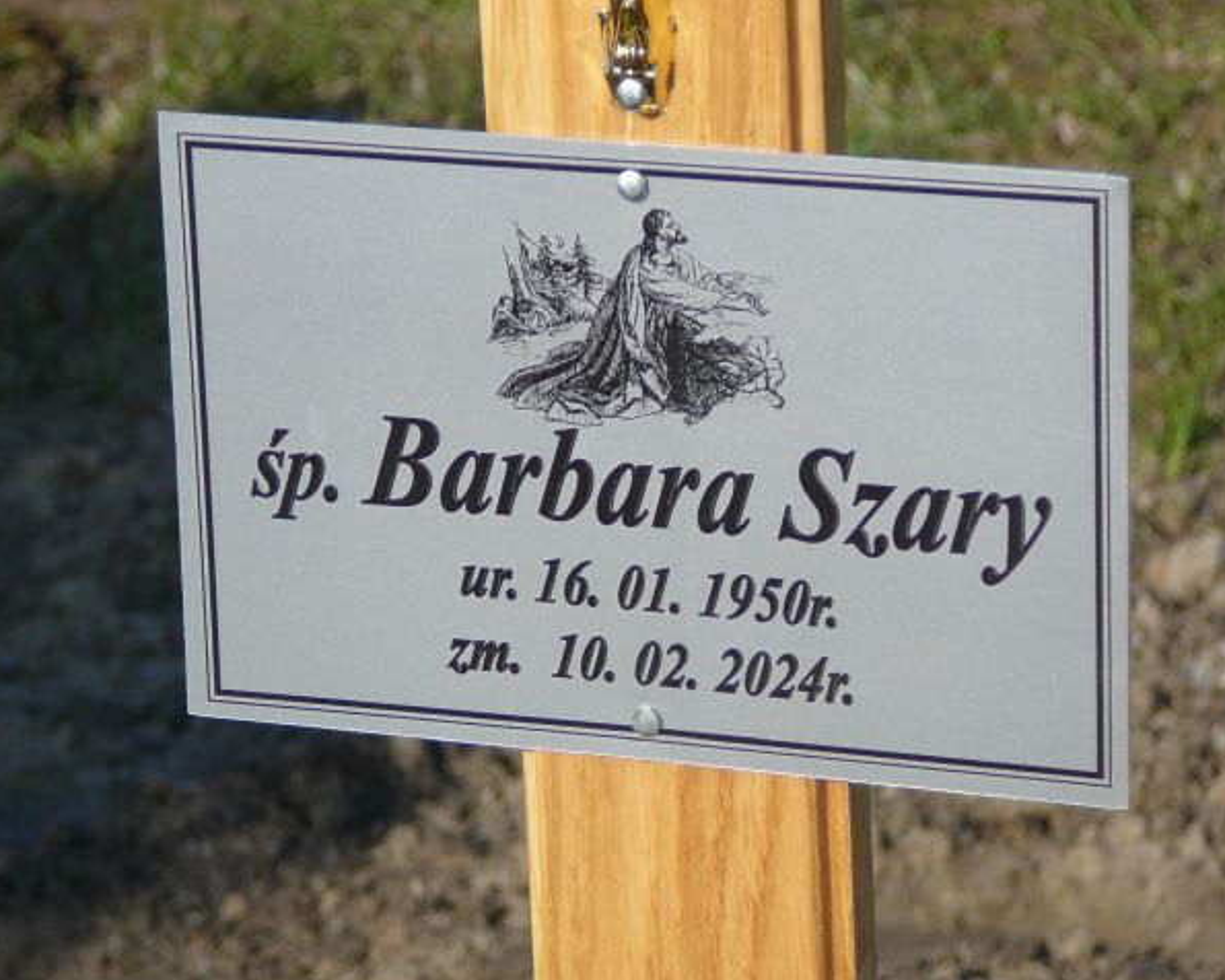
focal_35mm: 169
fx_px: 6127
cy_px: 492
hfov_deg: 11.4
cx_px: 585
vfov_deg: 9.1
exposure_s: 1/640
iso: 80
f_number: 4
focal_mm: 23.9
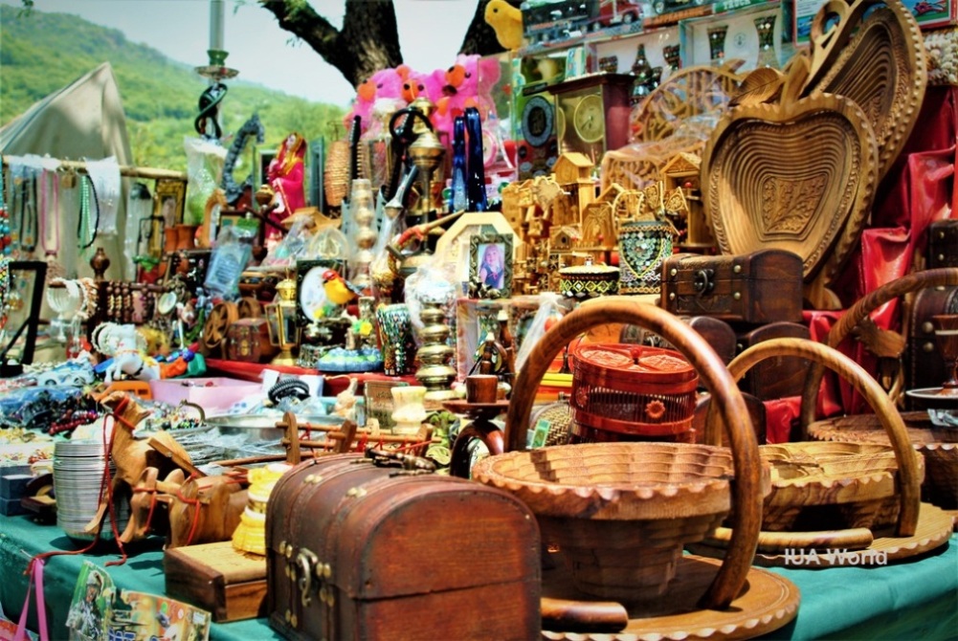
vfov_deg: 32.0
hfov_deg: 46.3
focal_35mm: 42
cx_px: 479
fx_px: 1119
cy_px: 320
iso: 100
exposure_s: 1/180
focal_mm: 28
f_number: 6.7
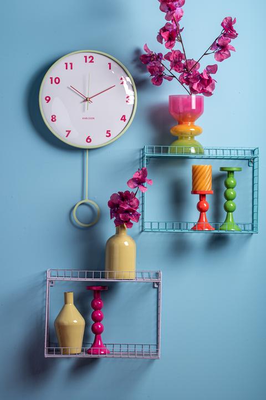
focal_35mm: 110
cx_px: 133
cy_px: 200
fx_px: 1219
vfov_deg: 18.6
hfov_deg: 12.5
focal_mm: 110
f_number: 16
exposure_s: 1/125
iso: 100
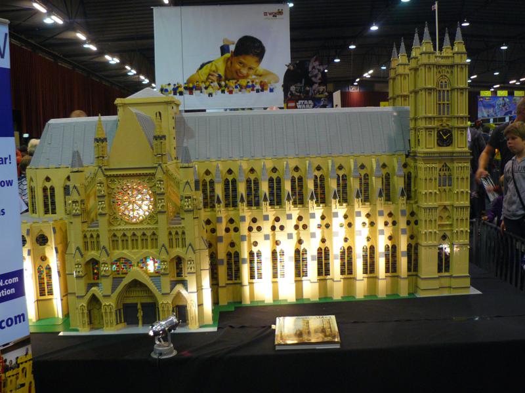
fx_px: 546
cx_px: 262
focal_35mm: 36
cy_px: 196
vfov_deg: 39.7
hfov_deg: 51.4
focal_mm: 6
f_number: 2.8
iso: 200
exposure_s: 1/13
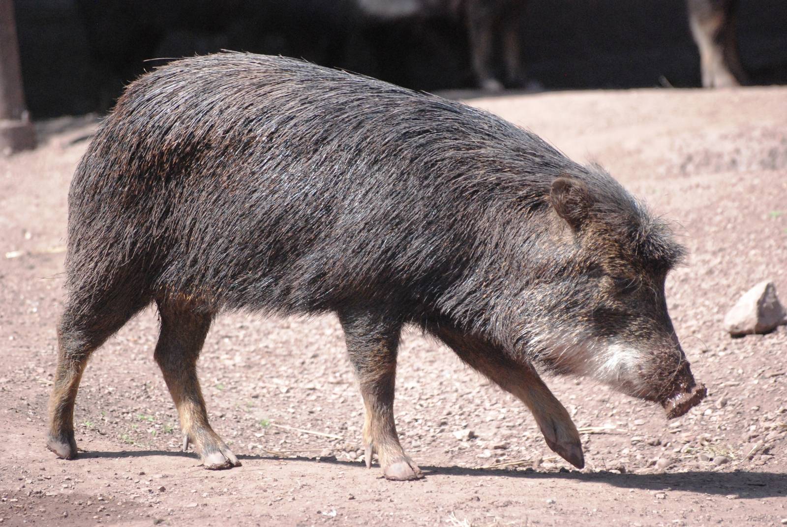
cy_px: 264
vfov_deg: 4.2
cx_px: 394
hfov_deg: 6.2
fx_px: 7223
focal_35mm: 330
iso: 1600
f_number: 5.6
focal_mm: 220
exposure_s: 1/2000
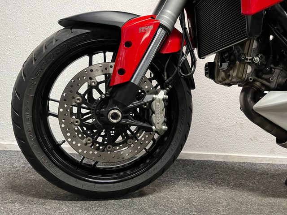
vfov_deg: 53.1
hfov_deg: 67.3
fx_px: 216
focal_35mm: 26
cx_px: 144
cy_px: 108
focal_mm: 5.1
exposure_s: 1/50
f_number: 1.6
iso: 500
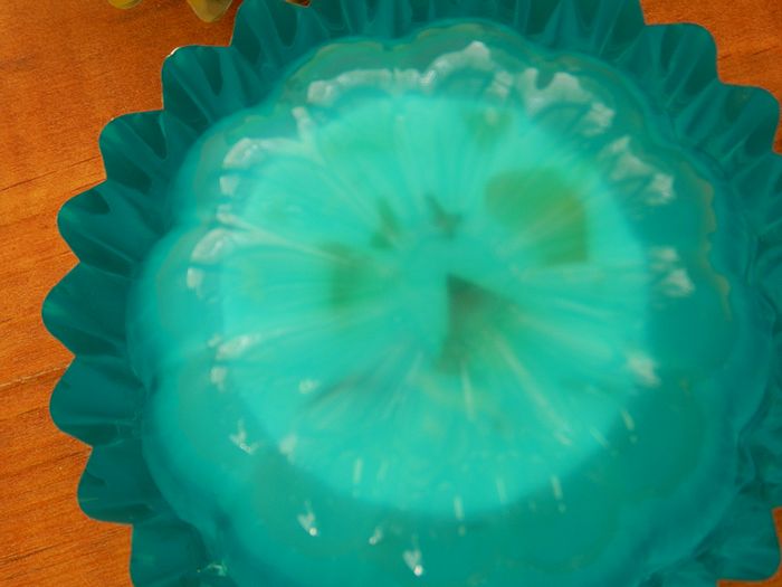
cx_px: 391
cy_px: 294
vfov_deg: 11.4
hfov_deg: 15.2
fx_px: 2937
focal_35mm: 130
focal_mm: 23.1
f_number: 5
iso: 160
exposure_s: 1/40
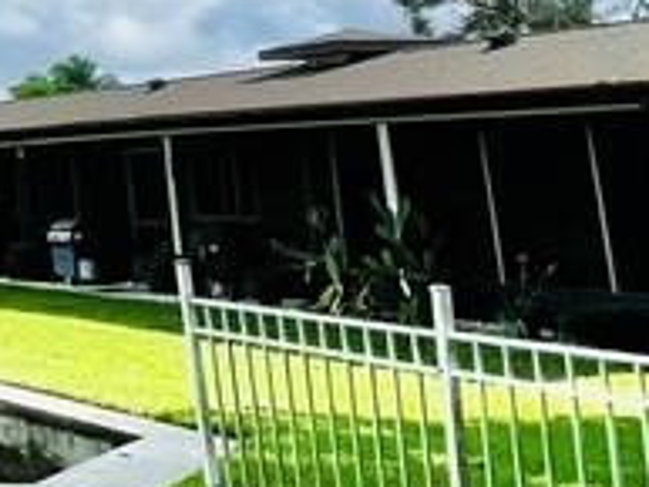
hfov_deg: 16.7
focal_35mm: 69
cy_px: -30
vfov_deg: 20.5
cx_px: -787
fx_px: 1294
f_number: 1.8
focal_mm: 1.57
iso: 32
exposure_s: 1/2538
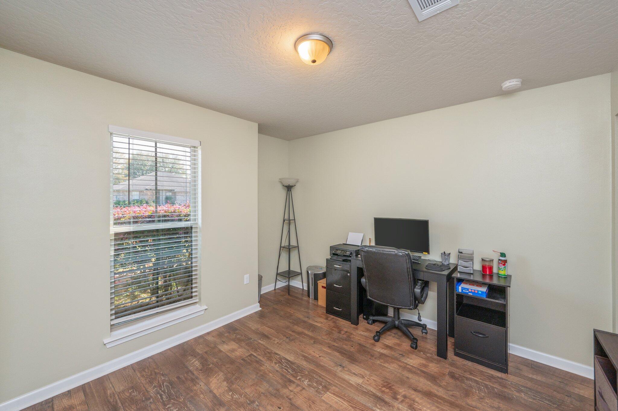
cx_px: 309
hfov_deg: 104.3
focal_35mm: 14
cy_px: 206
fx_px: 240
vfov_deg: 81.1
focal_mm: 14
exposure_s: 1/40
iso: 500
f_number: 9
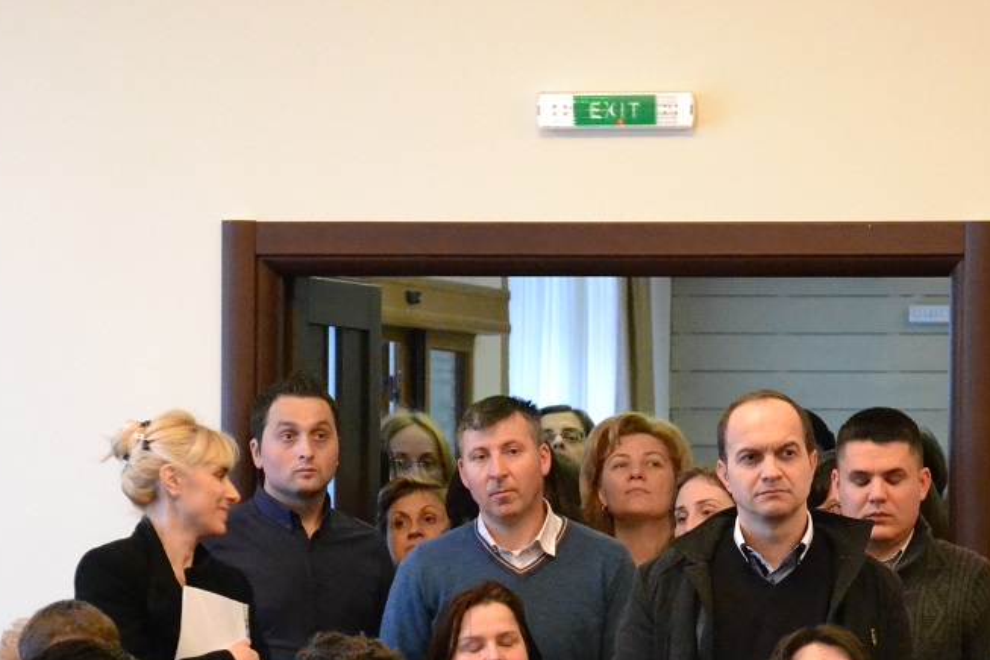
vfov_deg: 5.5
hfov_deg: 8.3
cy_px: 601
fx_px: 6818
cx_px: 644
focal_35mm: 248
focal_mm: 90
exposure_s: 1/30
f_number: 5.6
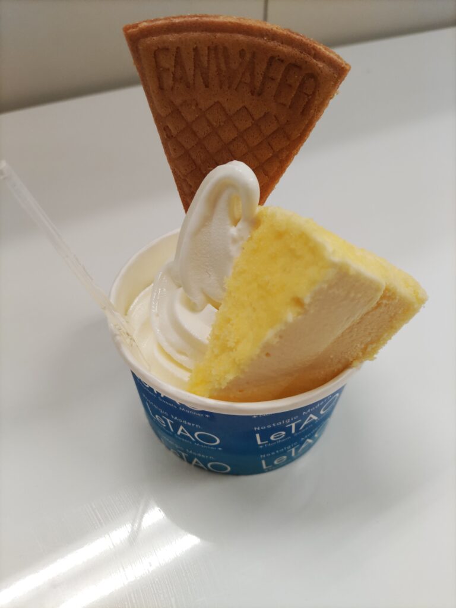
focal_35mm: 26
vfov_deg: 67.3
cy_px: 304
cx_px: 228
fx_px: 457
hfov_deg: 53.1
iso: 219
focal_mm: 4.8
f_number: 1.79
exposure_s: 1/50
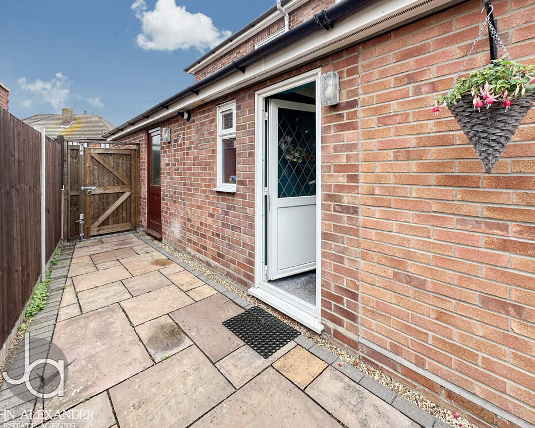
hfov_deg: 96.8
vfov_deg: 84.0
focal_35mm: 15
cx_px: 276
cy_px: 211
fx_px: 237
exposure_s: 1/111
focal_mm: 2.22
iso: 40
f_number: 2.2
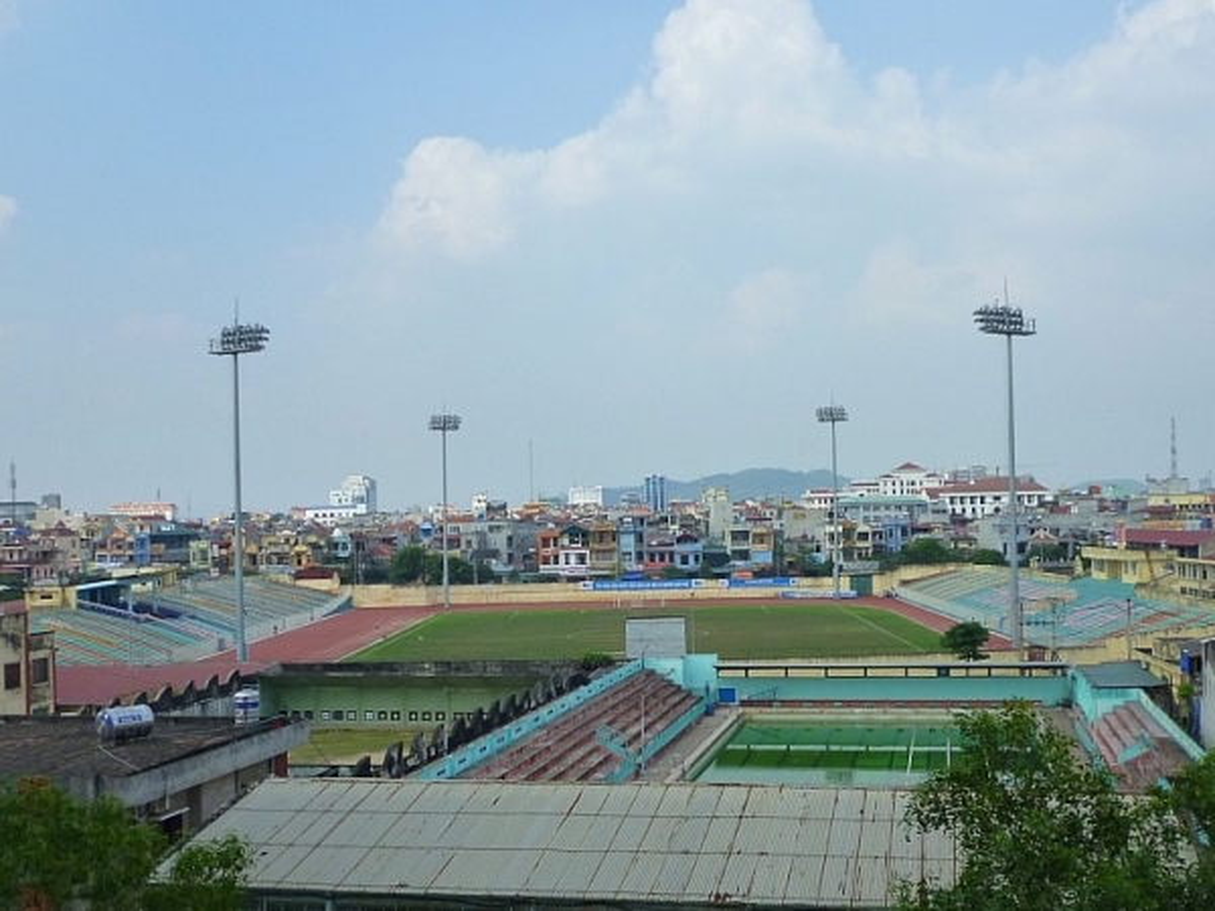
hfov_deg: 63.4
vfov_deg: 49.7
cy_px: 456
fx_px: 983
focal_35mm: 28
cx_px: 608
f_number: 9
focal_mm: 5
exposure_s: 1/100
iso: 160
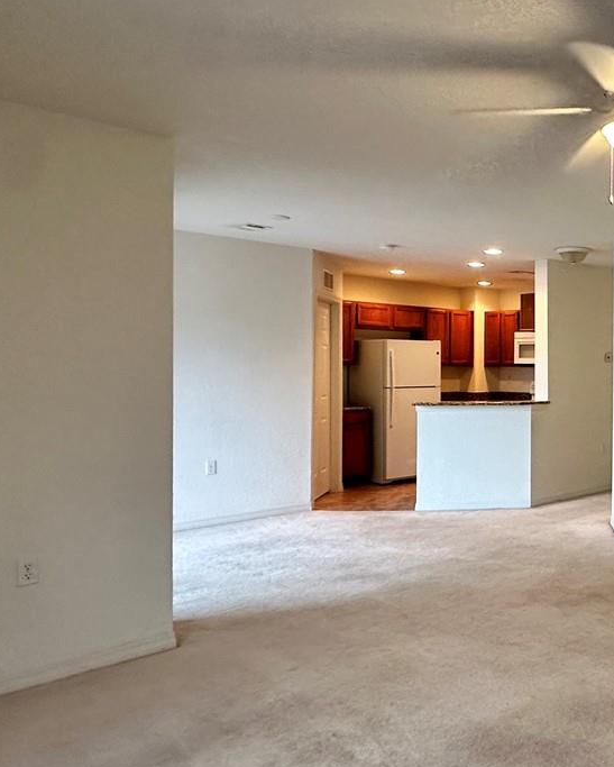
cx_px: 622
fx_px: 726
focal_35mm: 32
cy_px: 376
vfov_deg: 55.6
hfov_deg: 39.9
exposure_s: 1/60
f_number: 2.2
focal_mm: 2.22
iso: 250
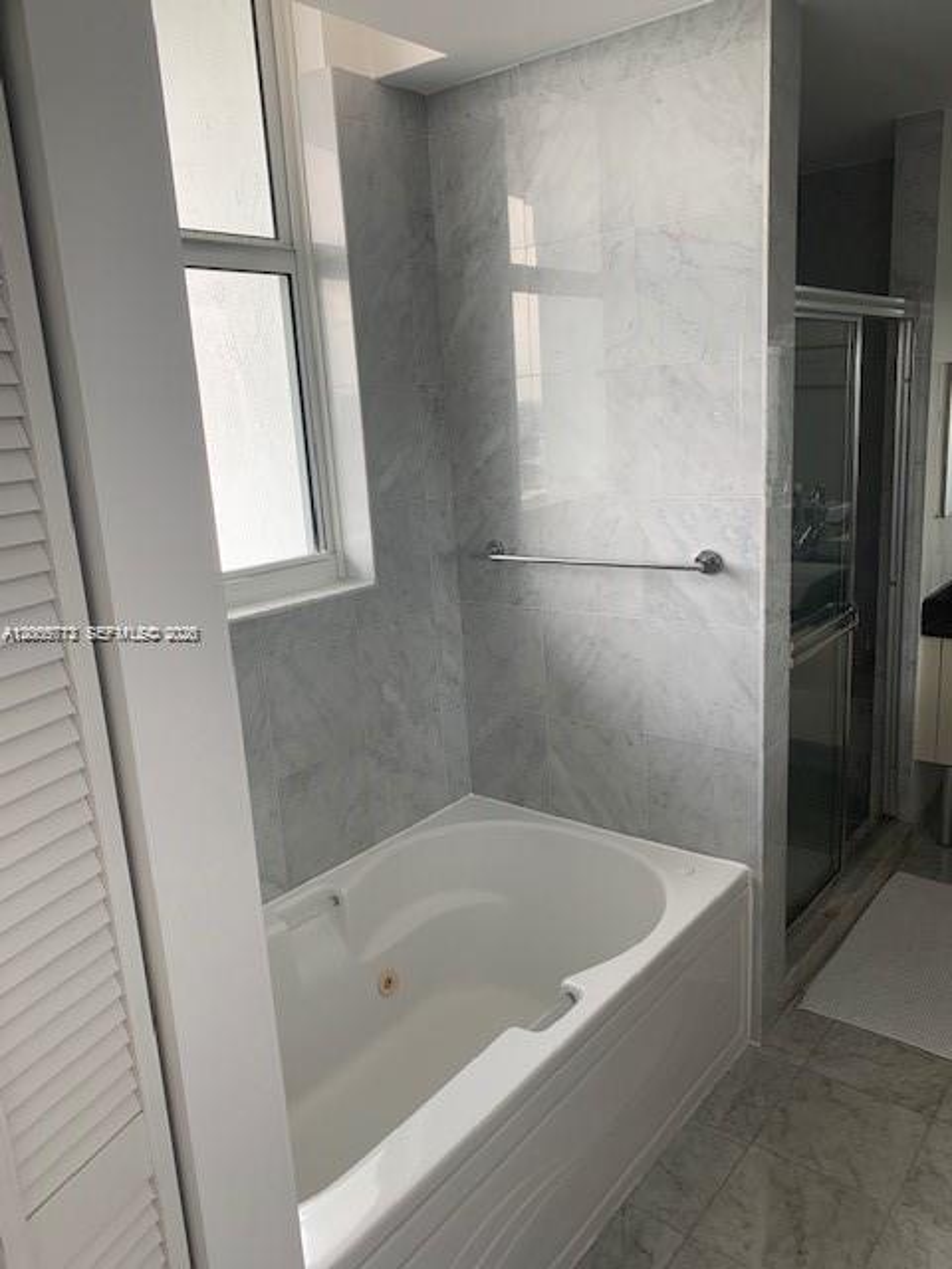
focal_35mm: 26
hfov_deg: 53.1
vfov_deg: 67.3
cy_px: 634
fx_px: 953
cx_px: 476
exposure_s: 1/121
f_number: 1.8
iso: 40
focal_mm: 4.25
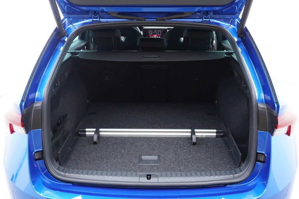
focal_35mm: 36
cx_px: 150
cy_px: 100
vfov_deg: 36.9
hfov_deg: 53.1
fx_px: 299
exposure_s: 1/40
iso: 400
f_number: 2.8
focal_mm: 24
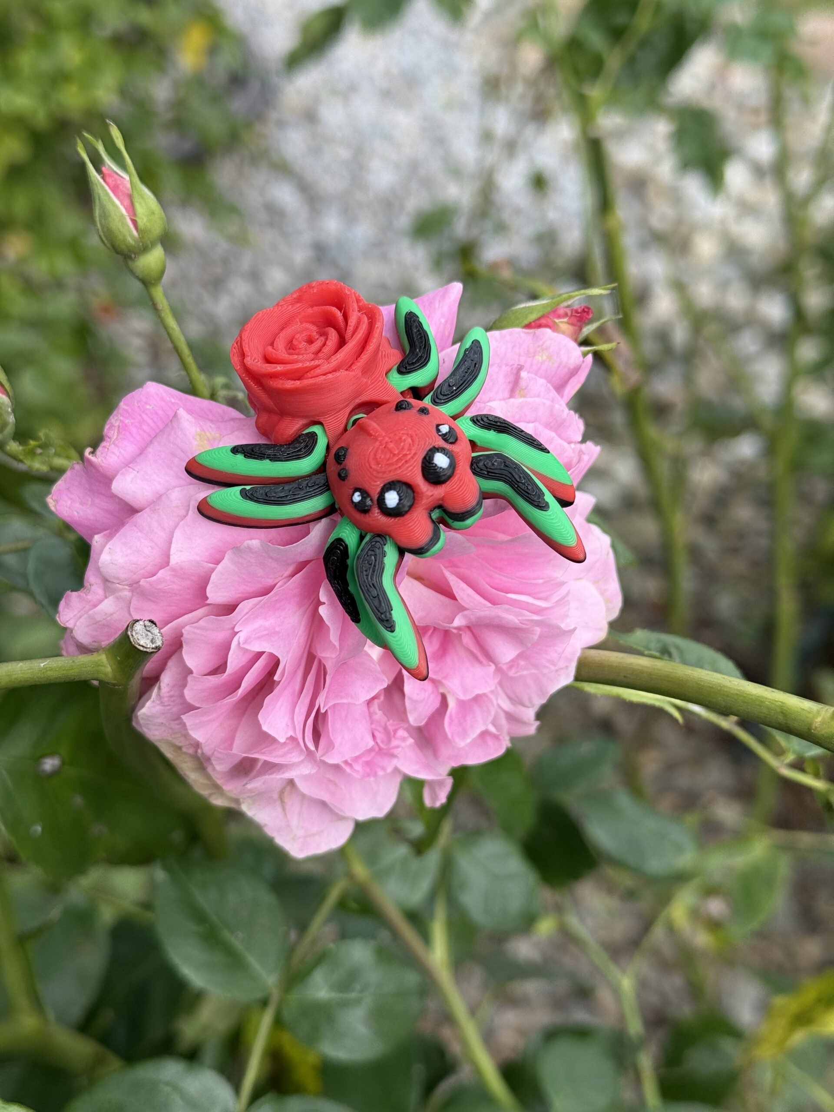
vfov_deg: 39.7
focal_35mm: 48
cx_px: 417
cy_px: 556
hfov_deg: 30.3
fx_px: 1542
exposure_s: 1/1330
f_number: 1.78
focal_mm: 6.76
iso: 64
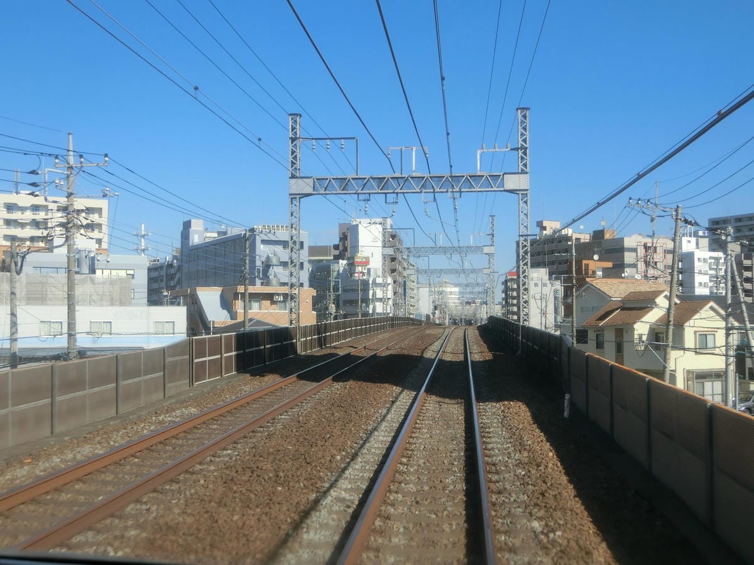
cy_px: 282
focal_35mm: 44
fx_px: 958
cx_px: 377
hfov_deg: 42.9
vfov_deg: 32.9
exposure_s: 1/500
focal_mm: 9.5
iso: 80
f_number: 3.5
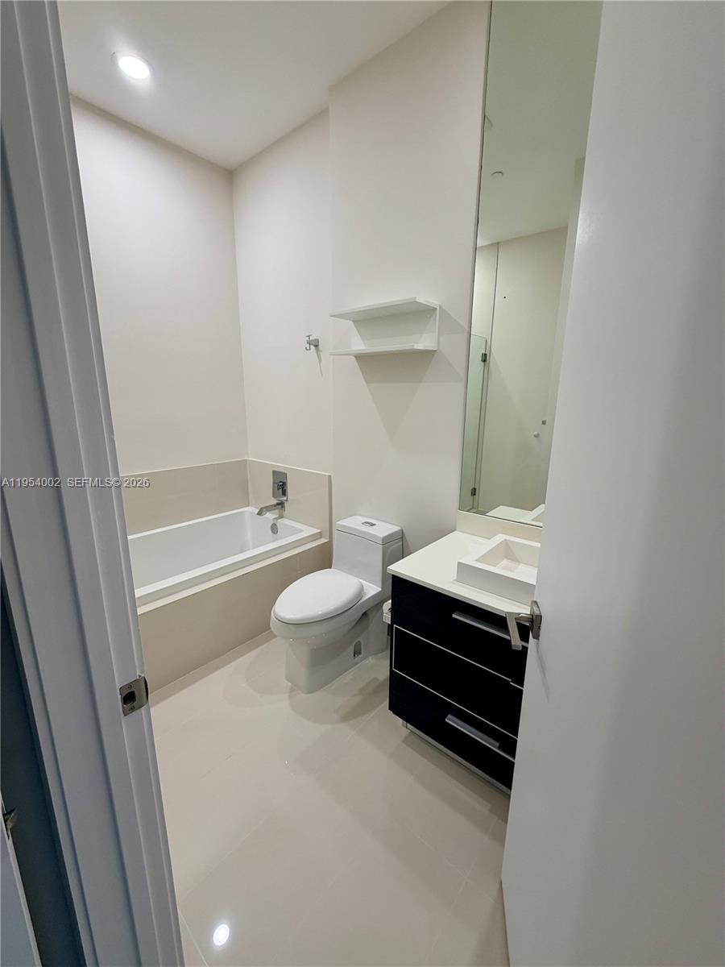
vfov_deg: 102.1
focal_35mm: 14
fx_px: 391
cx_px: 362
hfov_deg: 85.7
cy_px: 484
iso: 200
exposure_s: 1/120
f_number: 2.2
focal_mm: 2.22
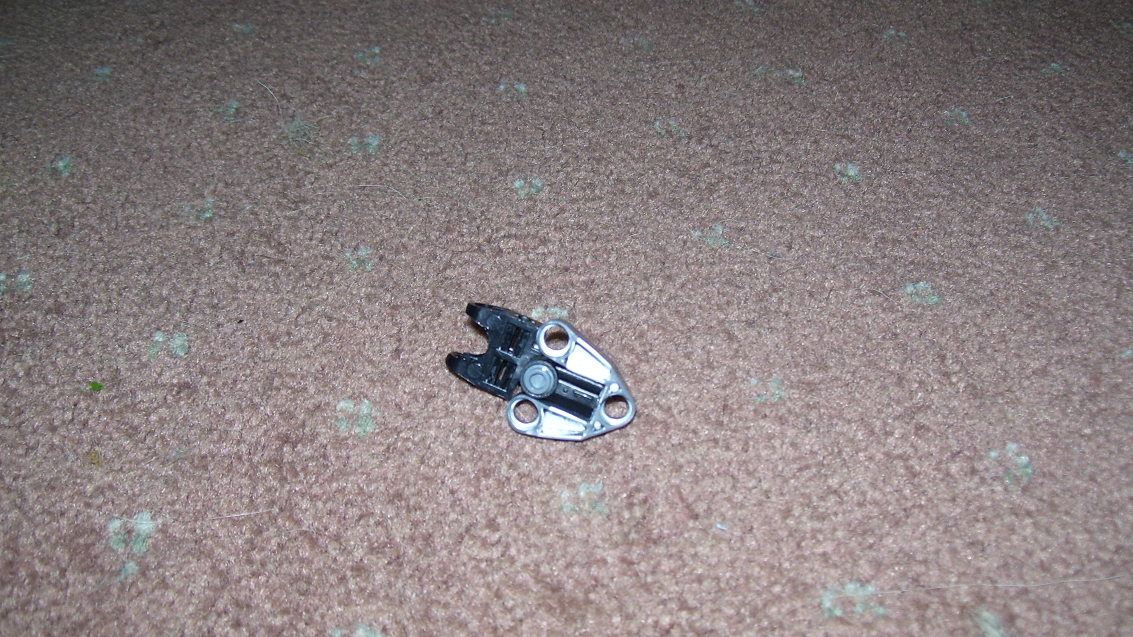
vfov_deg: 29.7
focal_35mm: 40
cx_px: 568
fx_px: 1202
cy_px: 340
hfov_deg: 50.5
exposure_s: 1/60
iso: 80
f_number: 2.7
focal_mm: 6
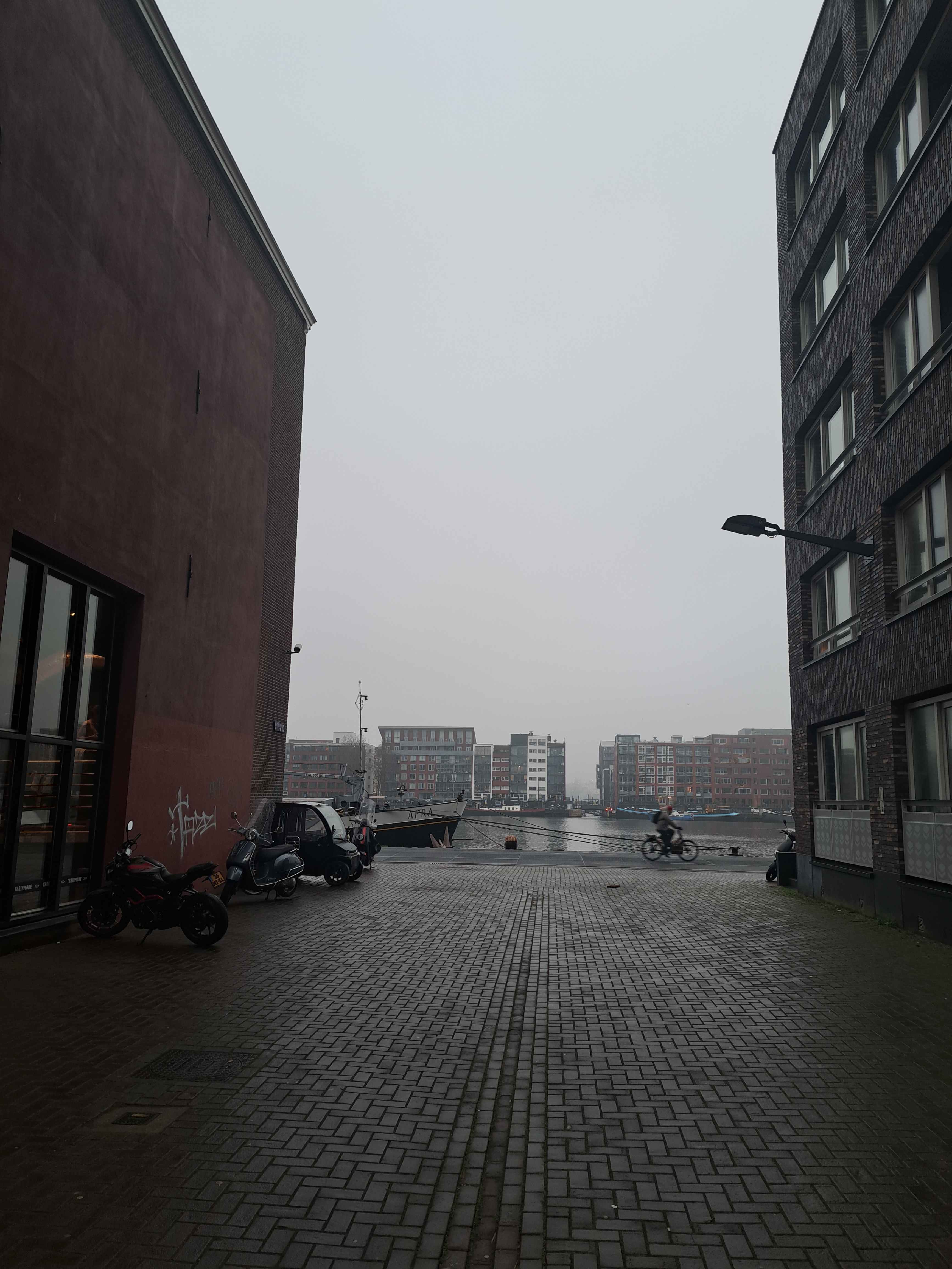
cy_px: 634
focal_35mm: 24
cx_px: 476
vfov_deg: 71.6
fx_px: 880
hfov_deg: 56.8
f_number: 1.8
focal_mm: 5.23
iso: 50
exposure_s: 1/60
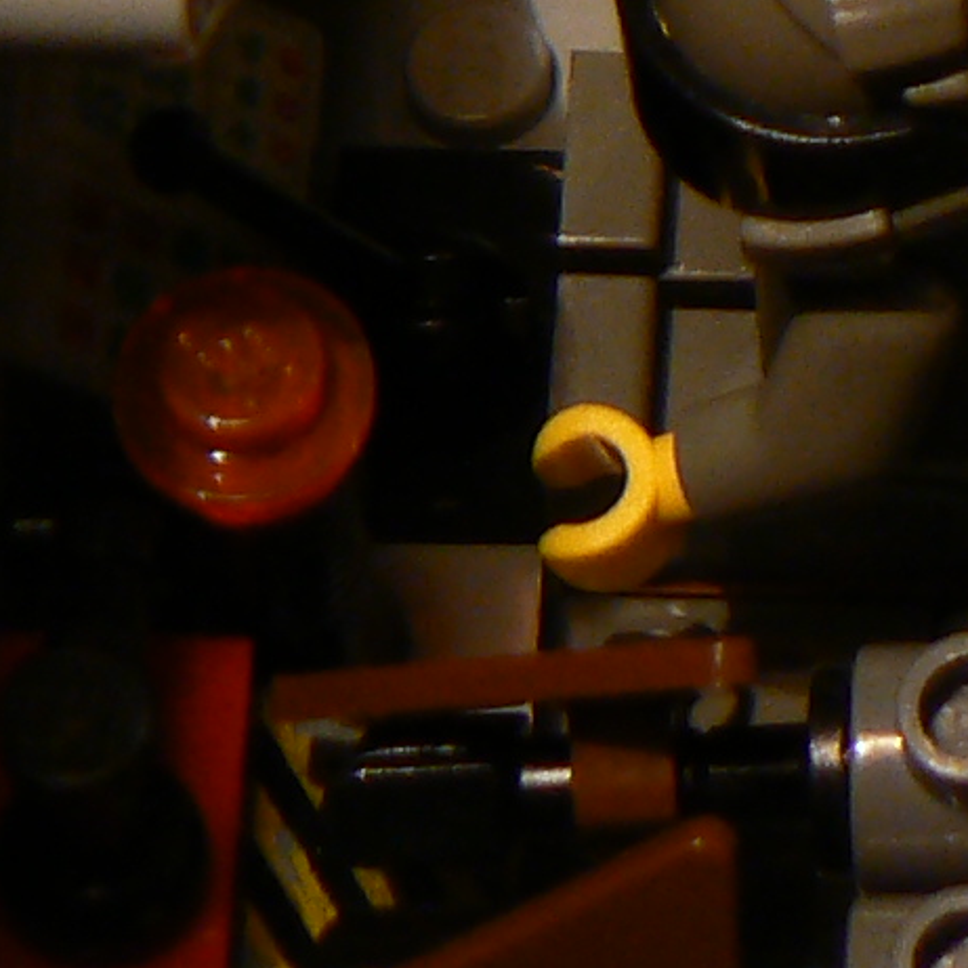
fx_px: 11263
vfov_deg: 4.8
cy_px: -1027
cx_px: 2541
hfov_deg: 4.8
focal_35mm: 356
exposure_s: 1/15
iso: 100
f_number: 3.2
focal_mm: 11
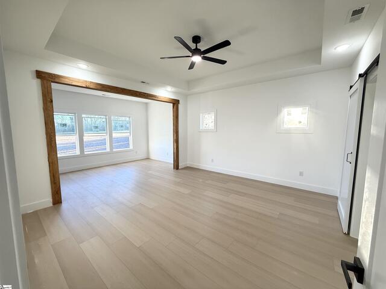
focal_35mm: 14
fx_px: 156
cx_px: 193
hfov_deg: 102.1
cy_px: 144
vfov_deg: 85.7
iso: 125
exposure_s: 1/120
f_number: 2.2
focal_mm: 2.22
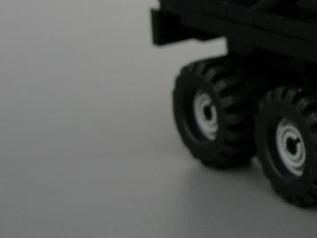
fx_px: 1016
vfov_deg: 13.2
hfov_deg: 16.5
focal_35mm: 111
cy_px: 14
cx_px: 446
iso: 64
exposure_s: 1/197
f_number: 2.8
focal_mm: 7.8
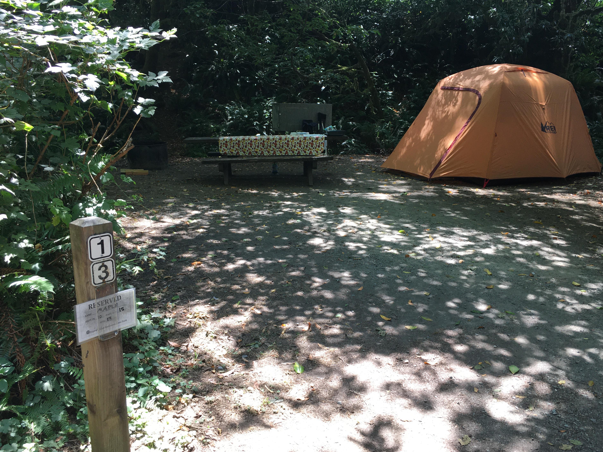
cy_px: 228
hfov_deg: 58.3
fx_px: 540
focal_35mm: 31
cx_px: 316
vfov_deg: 45.4
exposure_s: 1/120
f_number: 2.2
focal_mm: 4.15
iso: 40
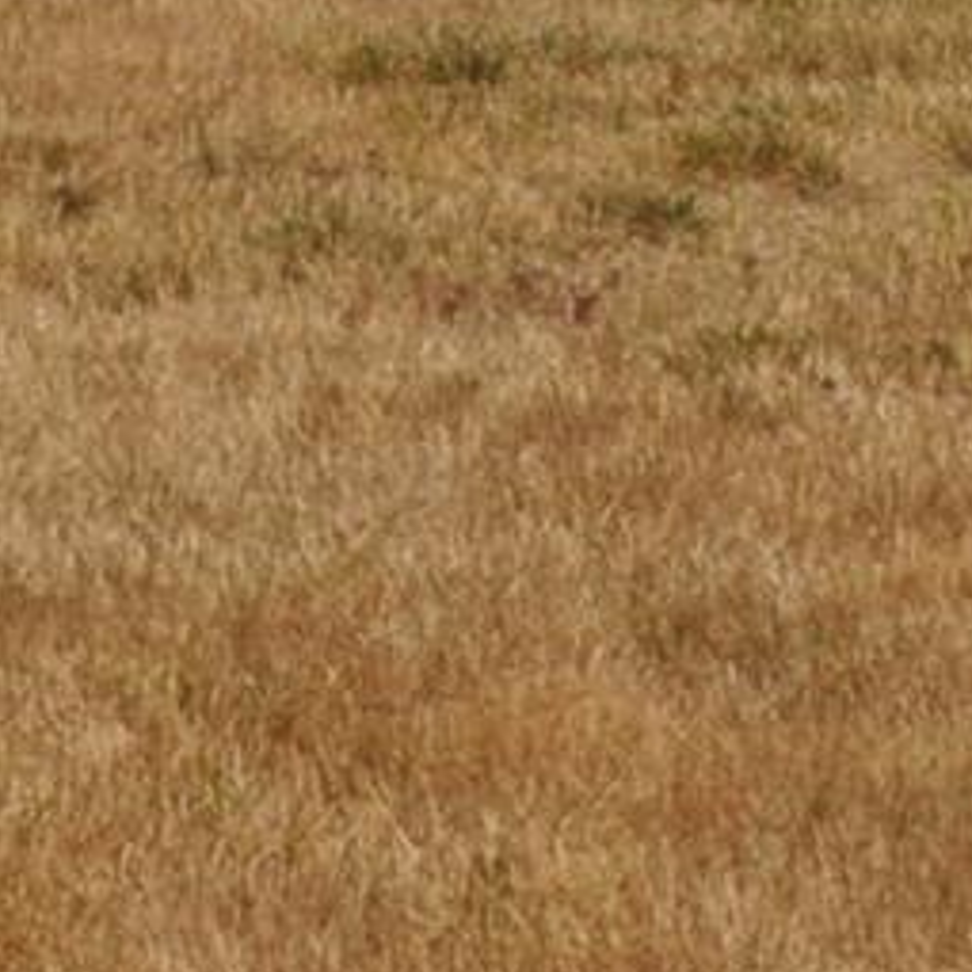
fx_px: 7783
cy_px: -1414
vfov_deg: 6.7
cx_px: -2504
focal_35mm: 245
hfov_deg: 6.2
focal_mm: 24
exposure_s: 1/200
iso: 200
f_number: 20
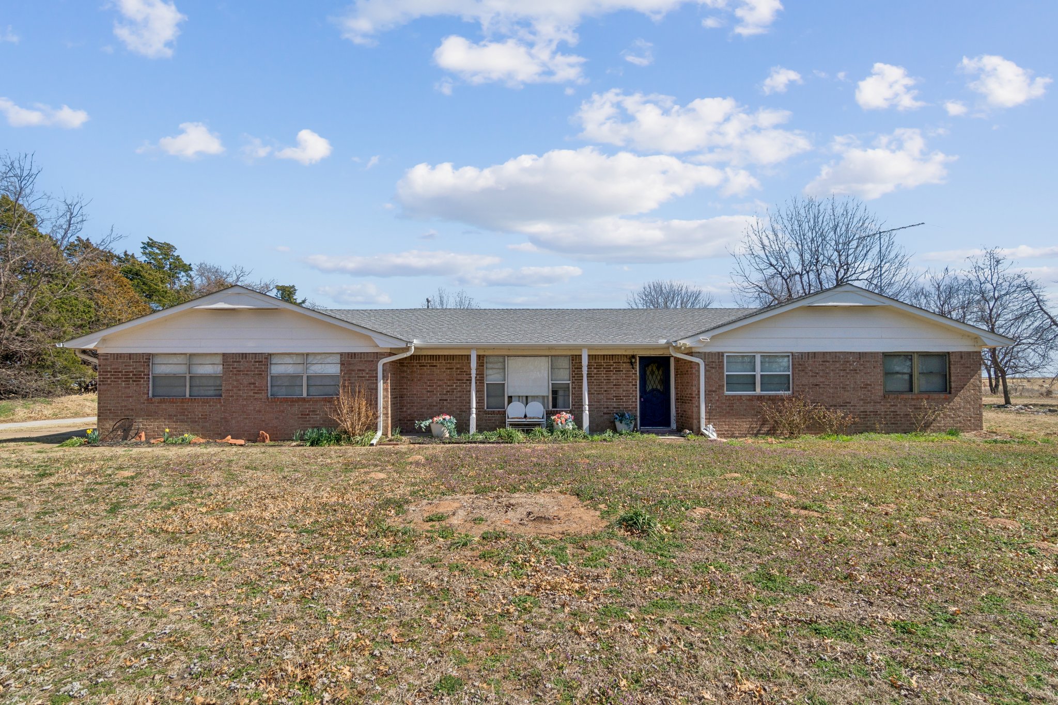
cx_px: 529
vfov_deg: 67.4
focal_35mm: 18
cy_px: 352
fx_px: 529
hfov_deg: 90.0
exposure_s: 1/500
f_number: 9
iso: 100
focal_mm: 12
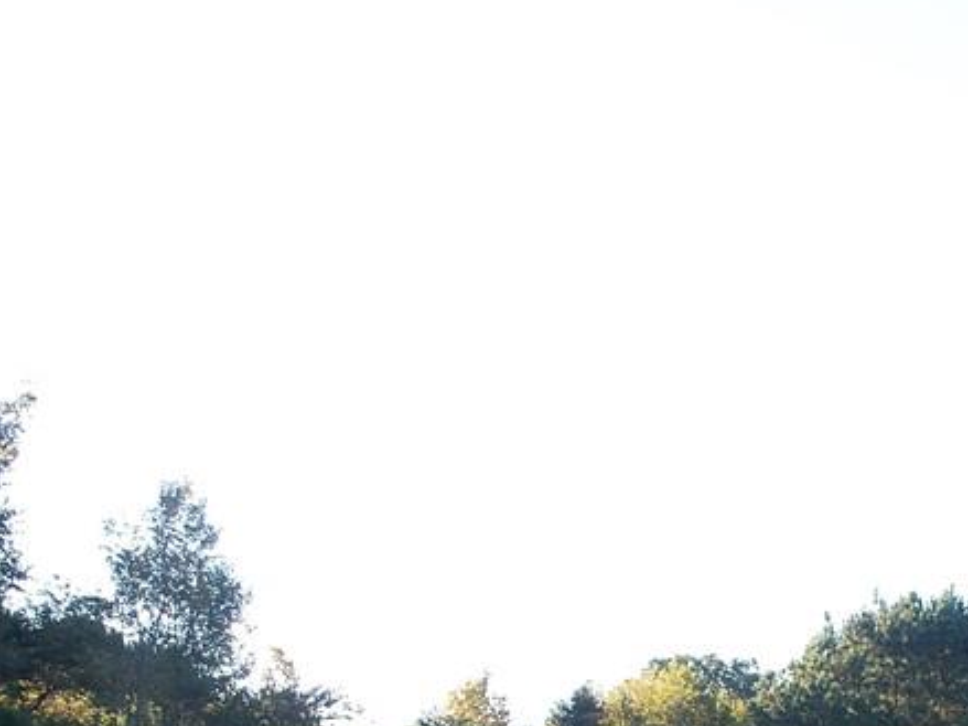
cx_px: 772
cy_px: 786
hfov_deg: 23.0
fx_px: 2348
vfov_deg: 17.0
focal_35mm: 84
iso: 64
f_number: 2.8
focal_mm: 7.54
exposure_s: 1/125
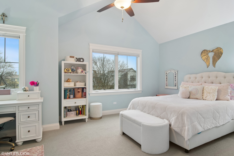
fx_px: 195
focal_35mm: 30
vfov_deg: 43.6
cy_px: 78
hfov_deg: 61.9
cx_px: 117
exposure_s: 1/2.5
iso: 200
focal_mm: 20
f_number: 8
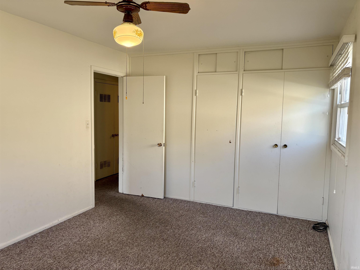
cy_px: 135
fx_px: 270
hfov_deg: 67.3
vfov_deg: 53.1
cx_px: 180
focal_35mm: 26
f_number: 1.6
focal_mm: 5.96
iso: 100
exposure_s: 1/149
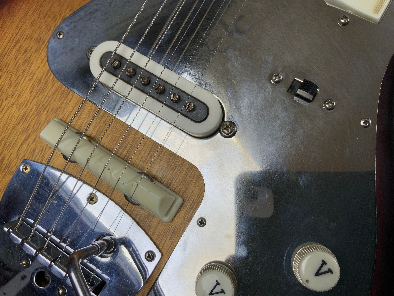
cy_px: 148
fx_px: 330
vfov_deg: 48.2
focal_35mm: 29
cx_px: 197
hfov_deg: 61.7
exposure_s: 1/118
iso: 16
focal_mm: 3
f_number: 1.8
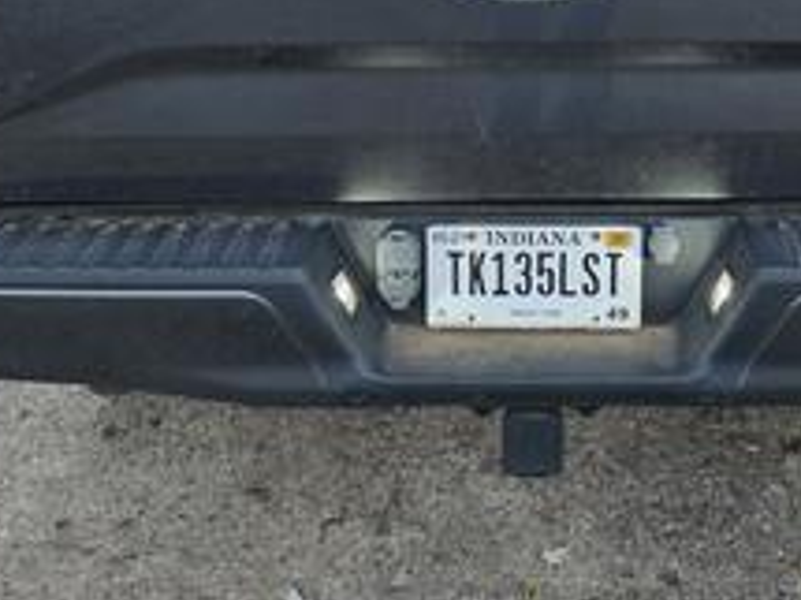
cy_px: -34
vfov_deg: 25.4
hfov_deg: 34.9
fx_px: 1249
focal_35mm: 54
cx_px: 585
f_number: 1.7
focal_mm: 6.3
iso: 200
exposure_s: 1/120
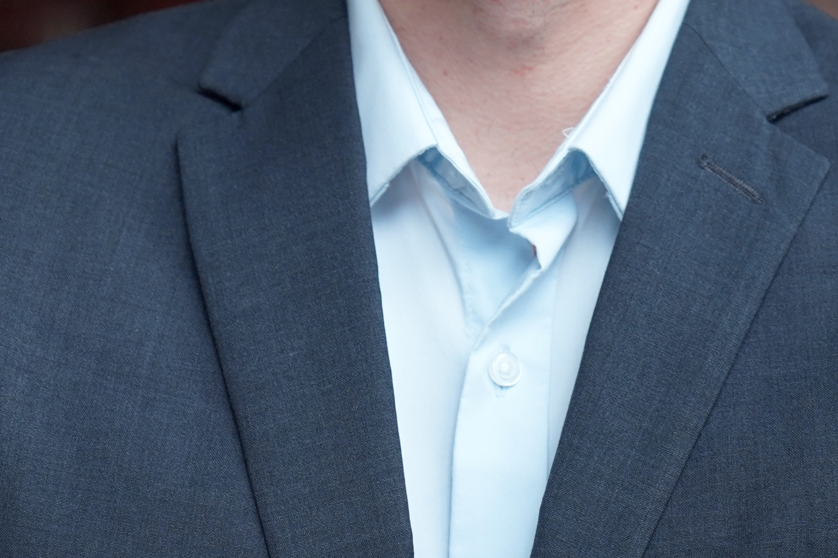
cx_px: 373
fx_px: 4585
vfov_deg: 6.9
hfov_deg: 10.4
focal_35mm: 197
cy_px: -155
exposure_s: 1/160
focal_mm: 70
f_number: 4
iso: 640
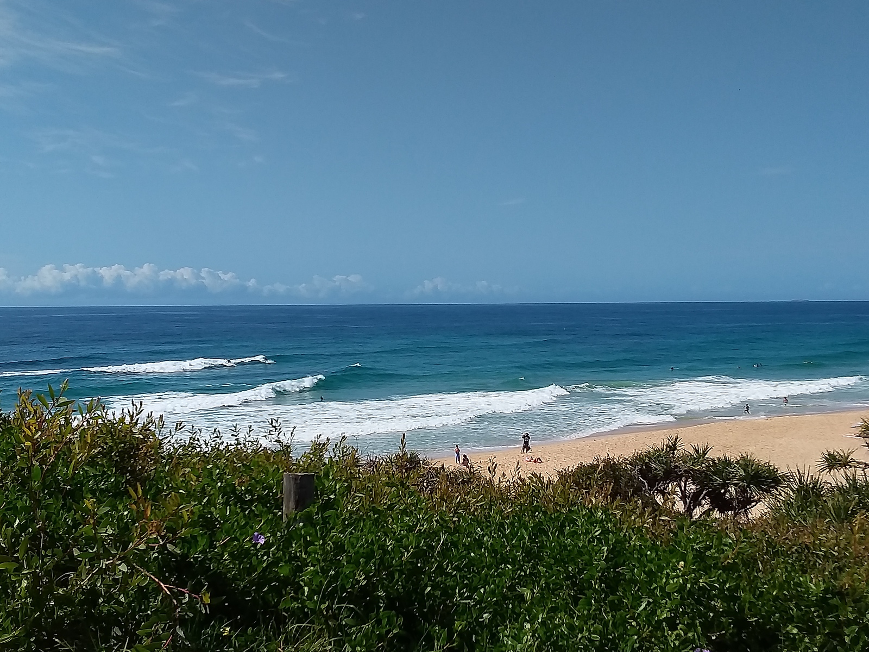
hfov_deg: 63.4
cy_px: 326
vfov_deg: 49.7
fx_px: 703
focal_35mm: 28
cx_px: 434
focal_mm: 2.91
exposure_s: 1/3390
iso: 40
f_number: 1.9
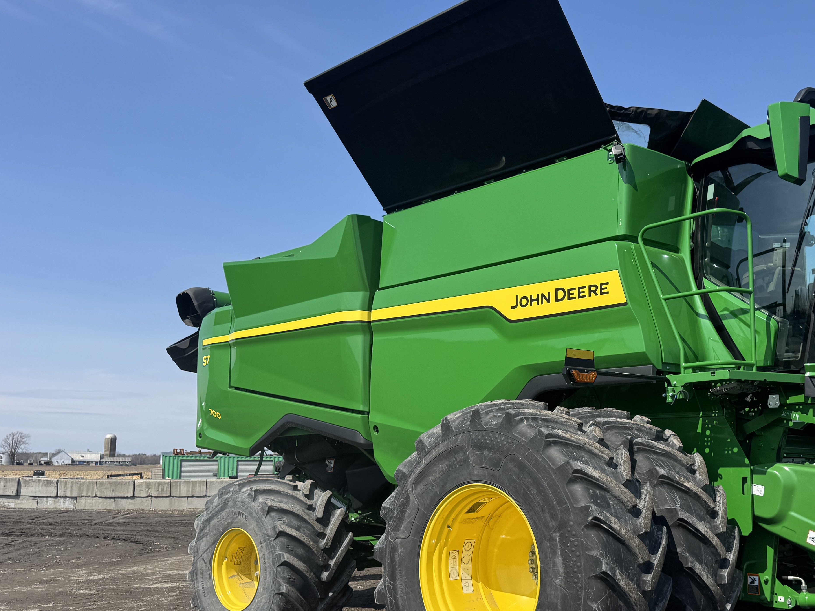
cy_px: 379
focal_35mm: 37
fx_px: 871
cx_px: 571
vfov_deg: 38.4
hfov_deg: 48.9
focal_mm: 6.76
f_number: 1.78
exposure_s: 1/4950
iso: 80
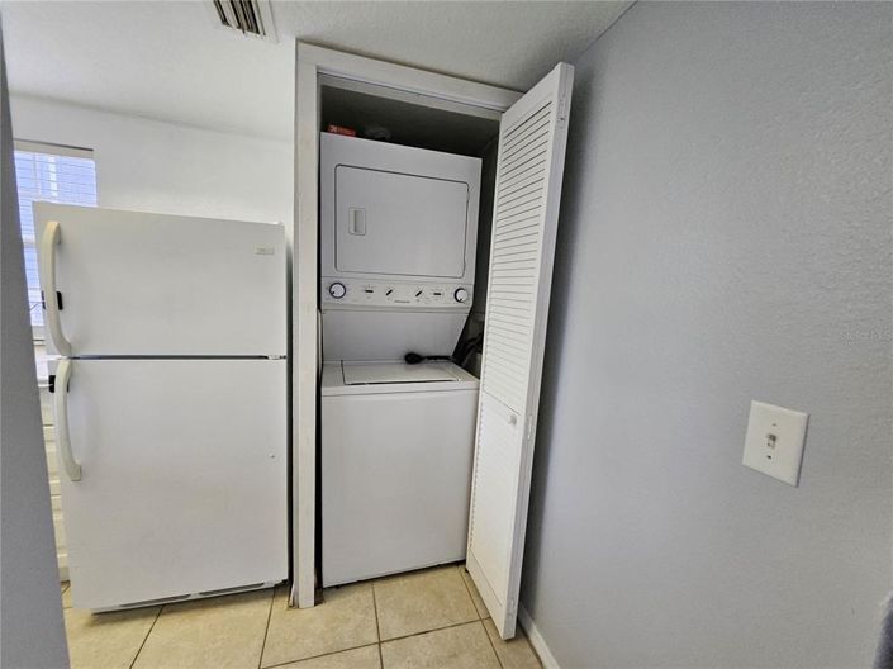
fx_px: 335
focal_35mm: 13
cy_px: 334
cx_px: 446
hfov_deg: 106.2
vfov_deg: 89.9
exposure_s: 1/60
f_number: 2.2
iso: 320
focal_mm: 1.74
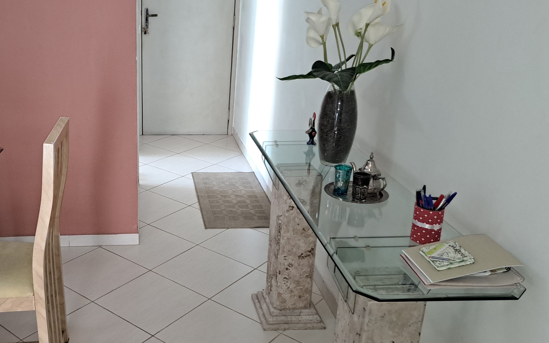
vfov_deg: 34.4
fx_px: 554
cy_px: 186
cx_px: 166
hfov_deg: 51.4
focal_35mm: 37
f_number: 1.8
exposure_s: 1/60
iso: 250
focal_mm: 5.23
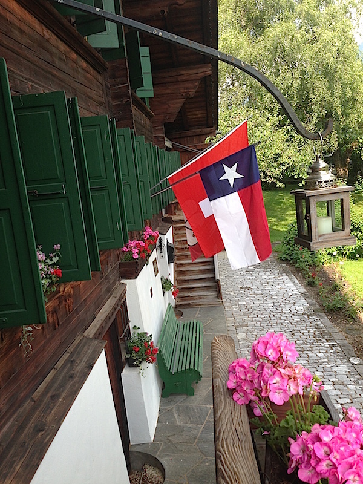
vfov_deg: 55.4
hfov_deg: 42.9
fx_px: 461
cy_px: 242
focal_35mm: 33
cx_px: 182
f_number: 2.4
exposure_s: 1/246
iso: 50
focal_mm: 4.13
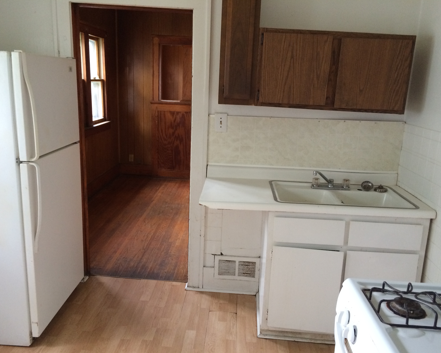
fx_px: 418
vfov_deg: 45.8
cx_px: 220
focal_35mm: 32
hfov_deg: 55.7
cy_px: 179
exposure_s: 1/30
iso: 200
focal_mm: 4.12
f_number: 2.2
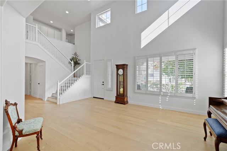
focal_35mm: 16
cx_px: 114
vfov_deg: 73.8
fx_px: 101
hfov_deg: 96.7
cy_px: 76
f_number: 4
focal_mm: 16
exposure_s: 1/15
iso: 200
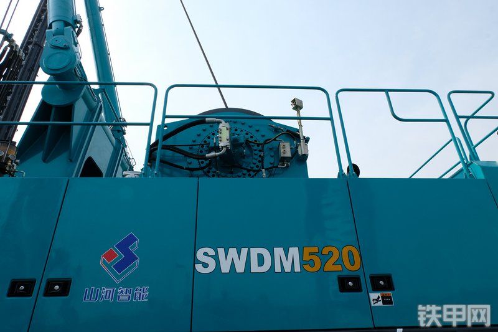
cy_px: 166
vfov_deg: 53.1
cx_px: 249
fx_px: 332
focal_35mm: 24
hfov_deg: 73.8
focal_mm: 16
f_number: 22
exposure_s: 1/180
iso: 800
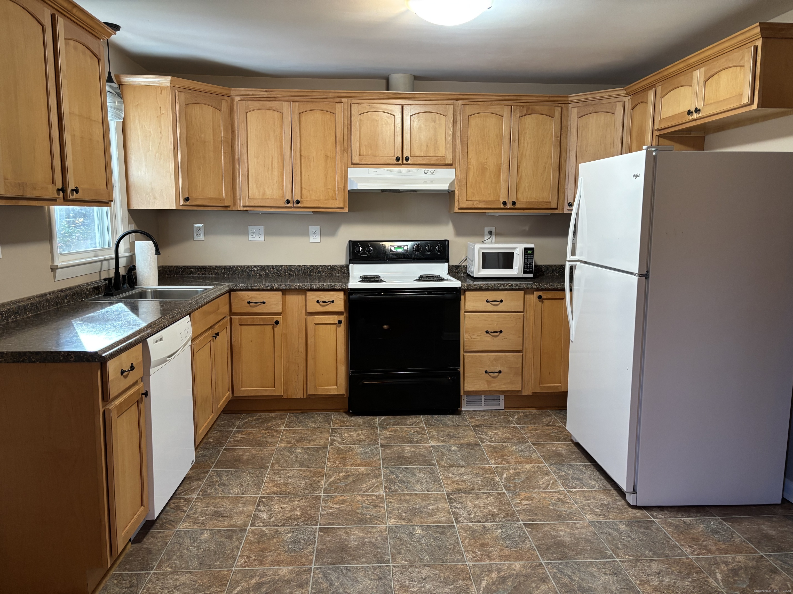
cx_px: 396
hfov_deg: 67.3
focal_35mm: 26
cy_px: 297
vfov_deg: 53.1
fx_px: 596
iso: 250
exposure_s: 1/60
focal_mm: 5.96
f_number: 1.6
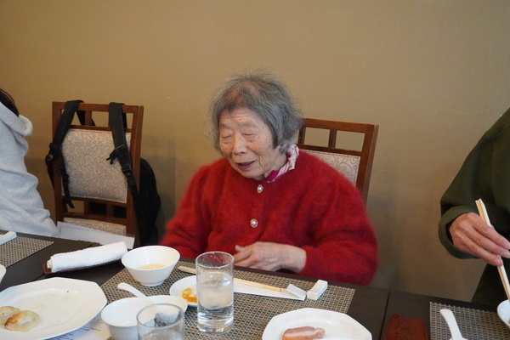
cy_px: 170
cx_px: 255
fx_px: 510
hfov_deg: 53.1
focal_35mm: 36
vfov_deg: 36.9
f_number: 4.5
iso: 5000
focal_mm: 24
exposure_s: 1/160
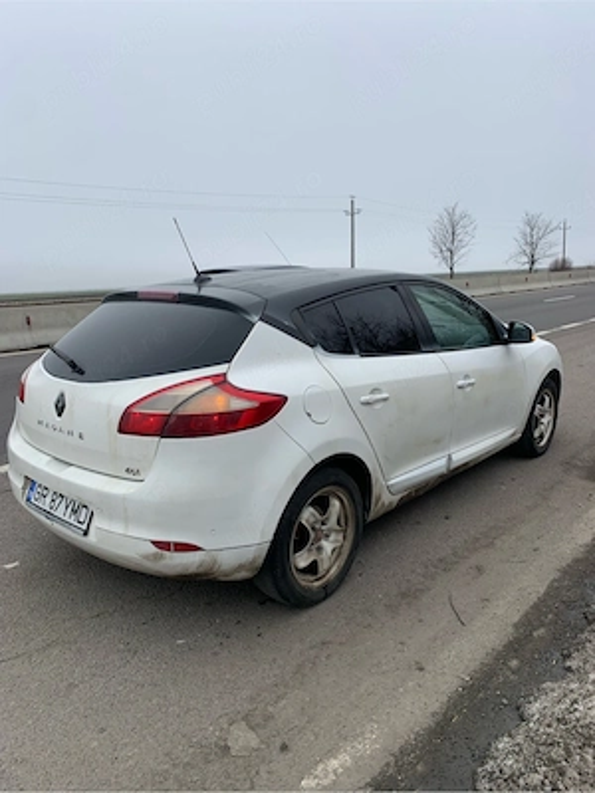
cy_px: 396
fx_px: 596
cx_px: 298
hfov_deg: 53.1
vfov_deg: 67.3
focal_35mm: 26
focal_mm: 4.25
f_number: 1.8
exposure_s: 1/1368
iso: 25
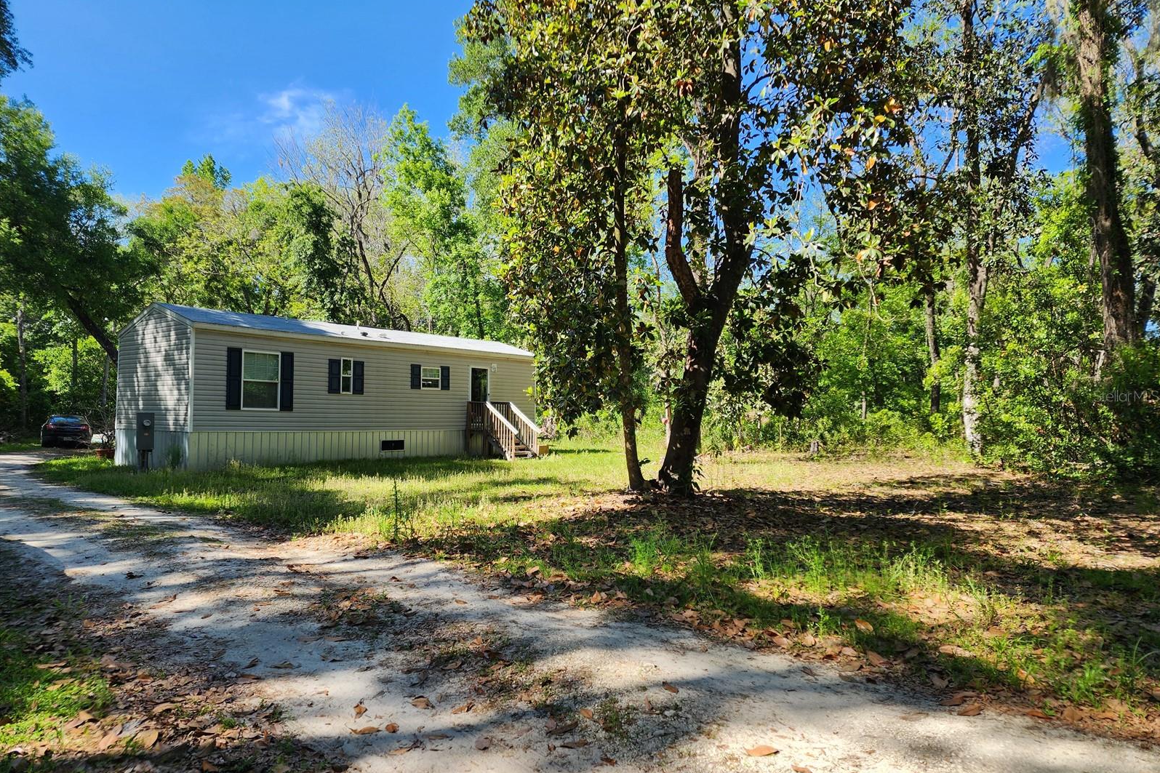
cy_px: 396
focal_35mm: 24
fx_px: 773
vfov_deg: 53.1
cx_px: 580
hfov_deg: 73.7
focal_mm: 6.4
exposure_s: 1/441
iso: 12
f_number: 1.8
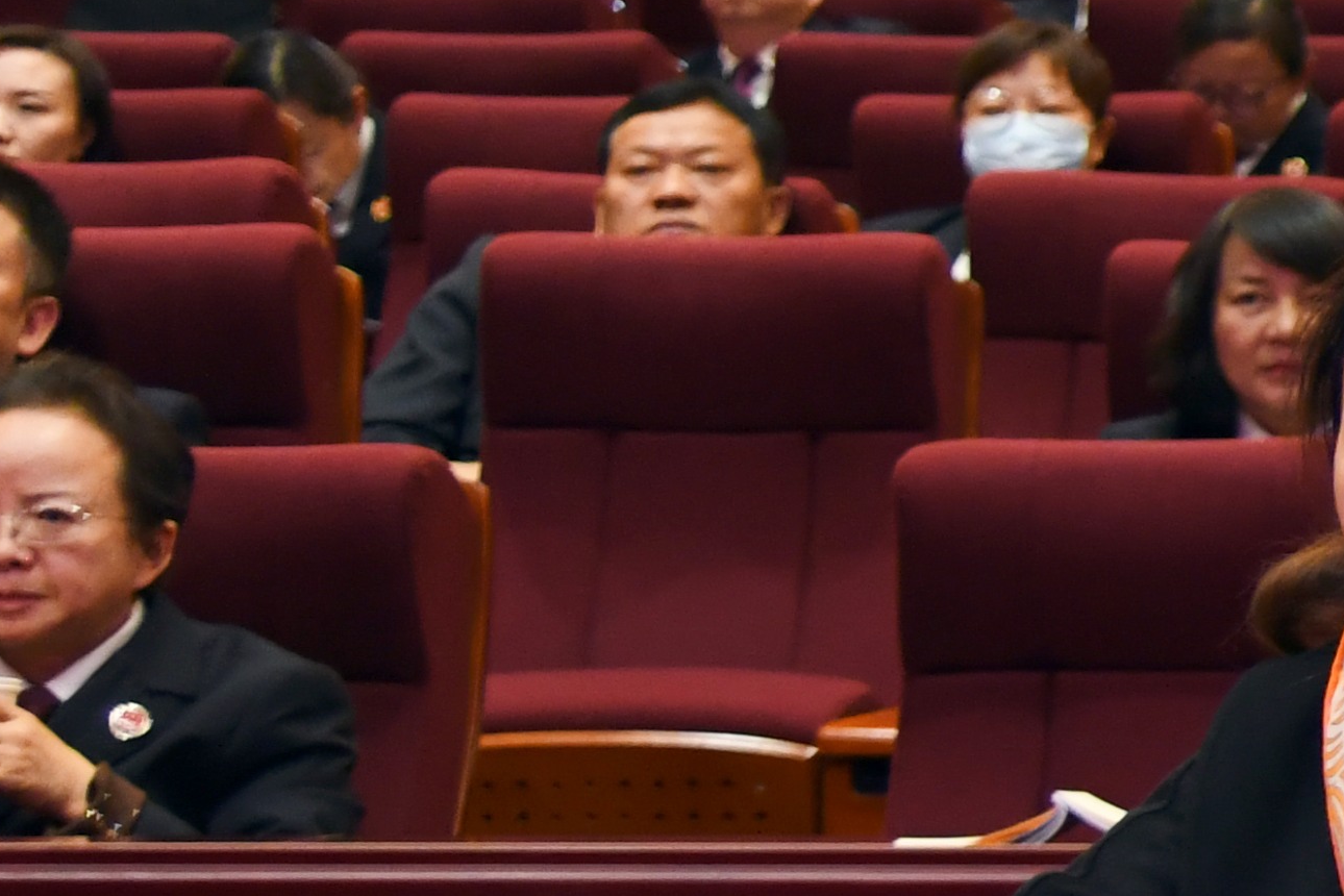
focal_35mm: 217
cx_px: 4002
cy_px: 375
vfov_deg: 6.3
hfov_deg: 8.1
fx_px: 8101
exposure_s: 1/125
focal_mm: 35
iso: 1250
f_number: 4
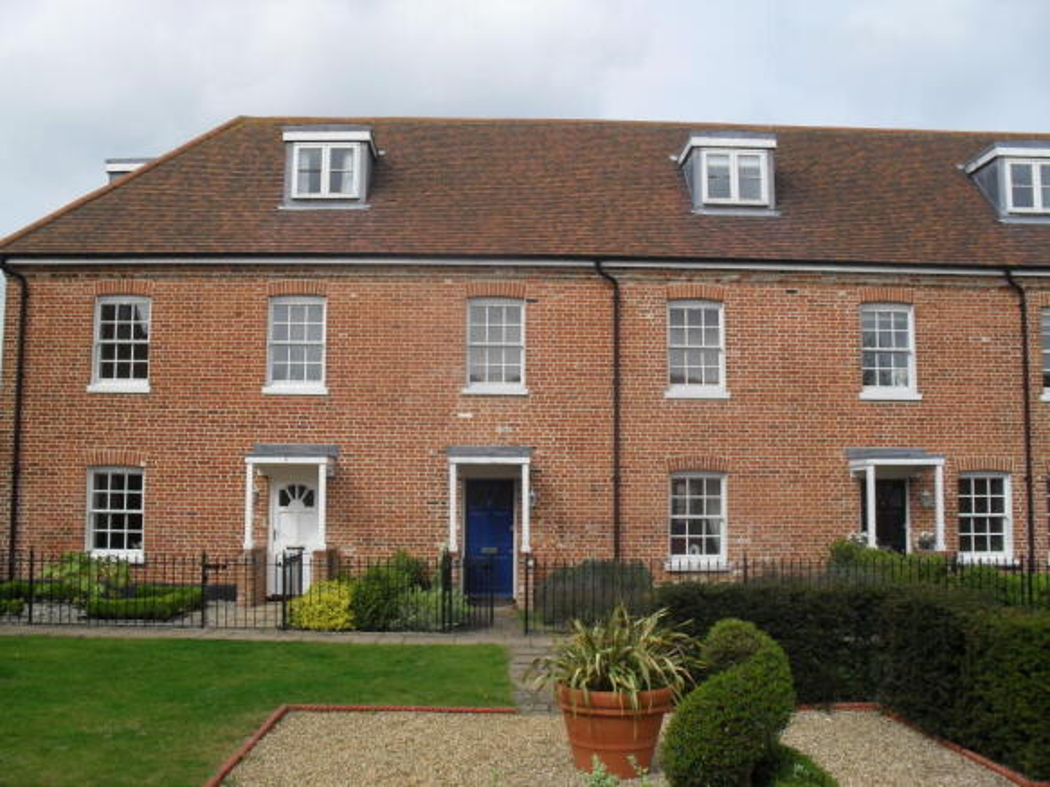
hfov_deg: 52.6
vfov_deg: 40.7
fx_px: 1061
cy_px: 394
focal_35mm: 35
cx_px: 525
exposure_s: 1/180
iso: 100
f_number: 8.4
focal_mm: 6.3
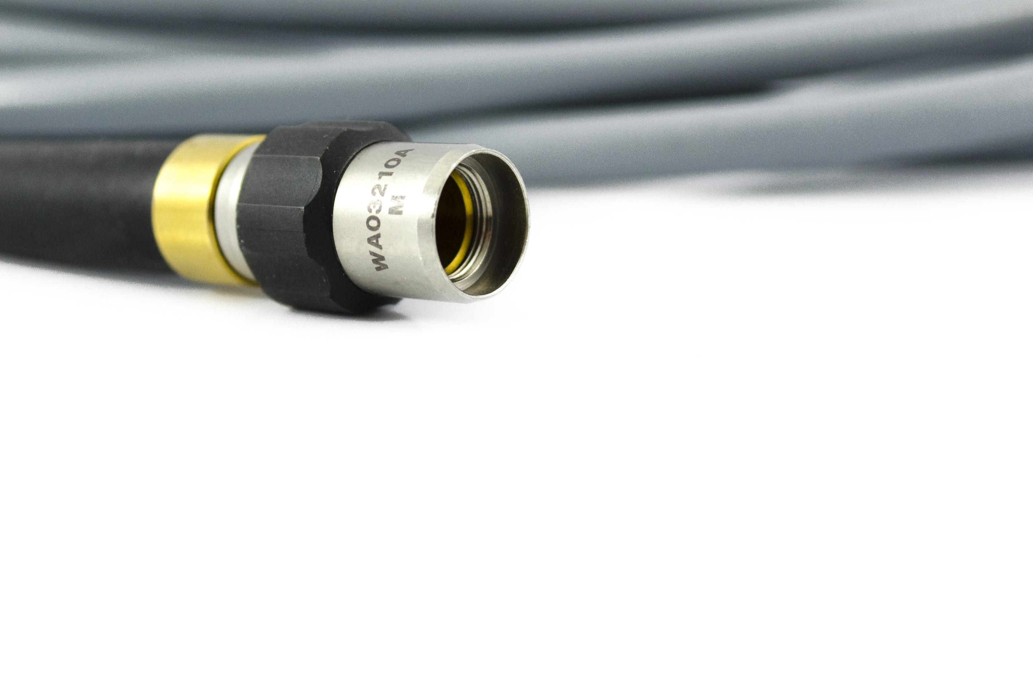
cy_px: 260
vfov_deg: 17.4
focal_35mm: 78
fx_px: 2234
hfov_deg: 26.0
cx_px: 407
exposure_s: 1/40
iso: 400
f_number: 4.8
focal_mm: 32
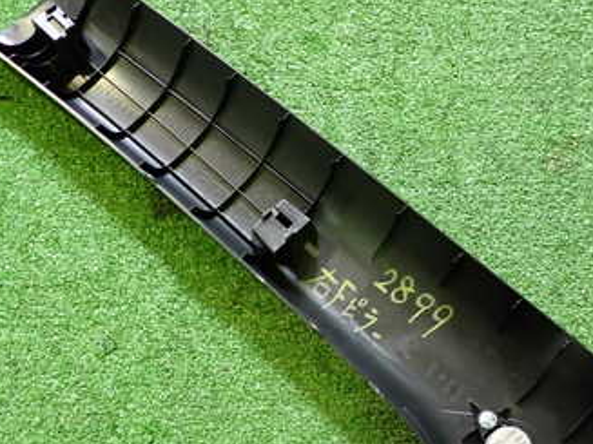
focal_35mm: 55
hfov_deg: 34.4
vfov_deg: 26.4
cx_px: 428
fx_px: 942
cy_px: 288
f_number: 2.3
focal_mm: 5.4
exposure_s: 1/30
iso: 400
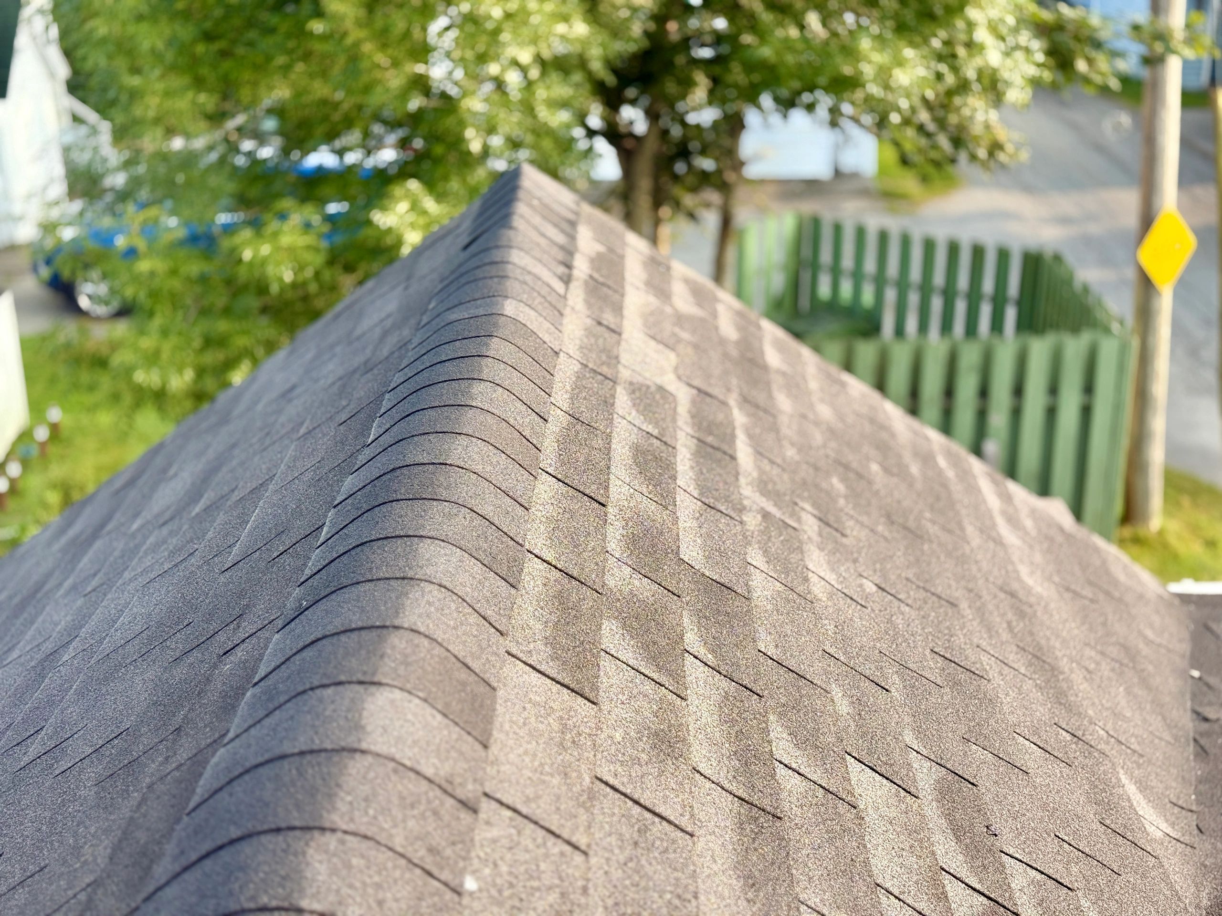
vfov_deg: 30.3
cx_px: 611
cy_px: 458
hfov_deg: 39.7
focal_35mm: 48
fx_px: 1694
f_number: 1.78
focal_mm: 6.76
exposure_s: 1/499
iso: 64
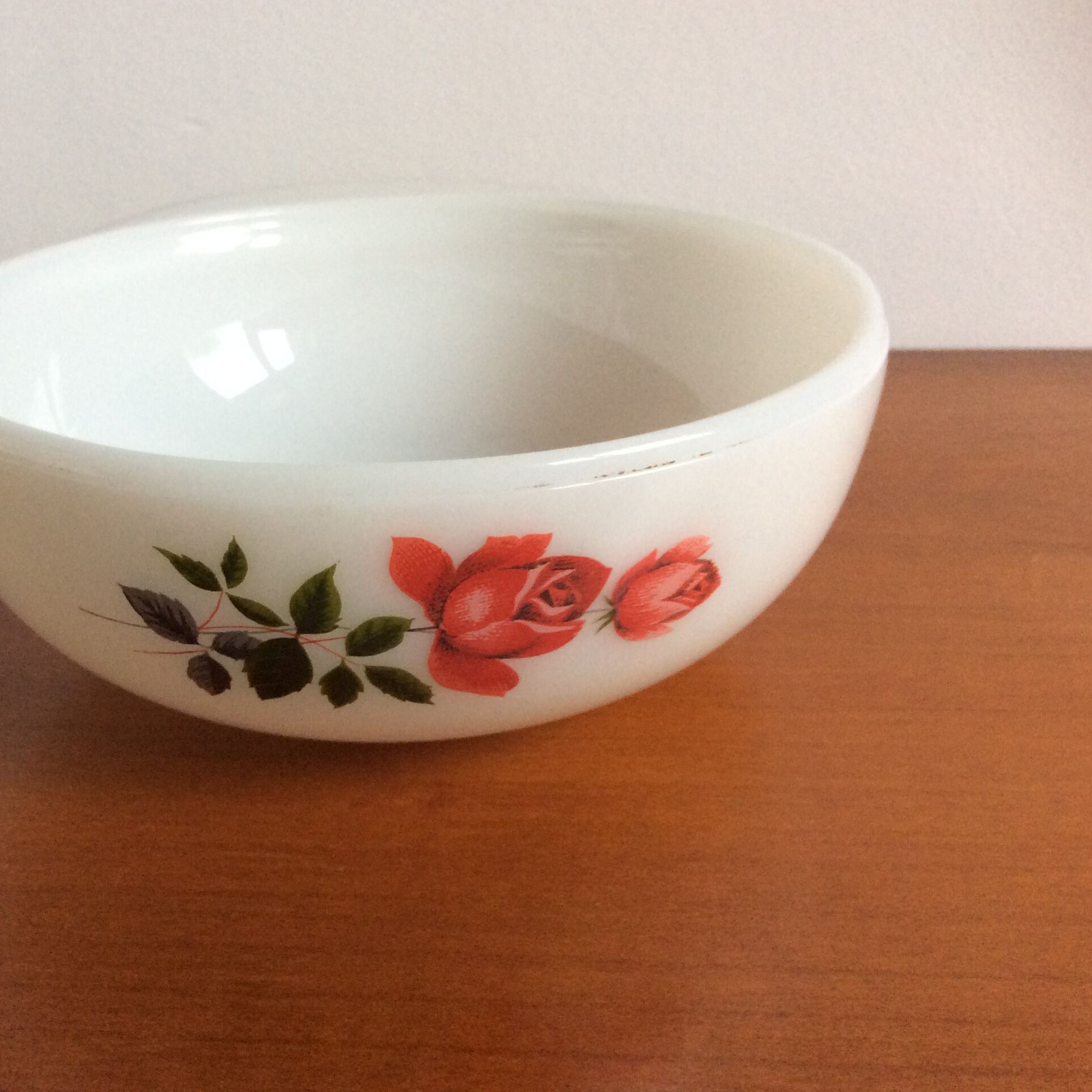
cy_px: 545
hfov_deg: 43.3
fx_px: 1356
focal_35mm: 38
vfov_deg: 43.9
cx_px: 367
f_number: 2.4
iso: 125
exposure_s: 1/25
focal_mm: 3.3
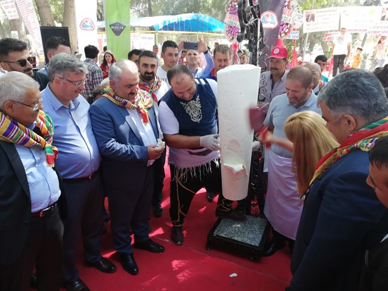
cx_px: 194
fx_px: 291
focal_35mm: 26
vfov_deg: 53.1
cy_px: 146
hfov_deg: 67.3
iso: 64
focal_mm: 3.81
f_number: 2.2
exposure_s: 1/50
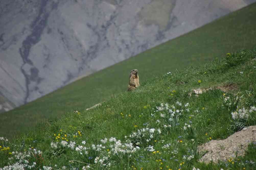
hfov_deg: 5.5
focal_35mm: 375
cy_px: 85
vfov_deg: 3.7
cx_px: 128
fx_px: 2664
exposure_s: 1/350
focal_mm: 250
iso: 100
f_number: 6.7
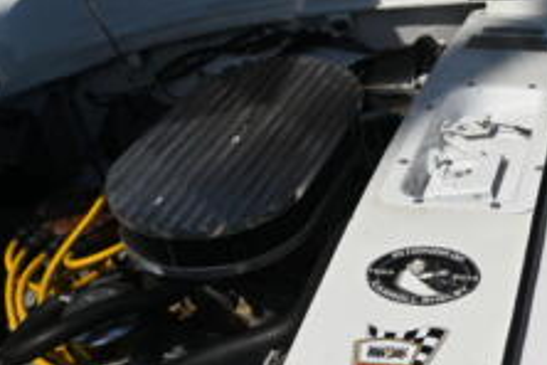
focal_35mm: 54
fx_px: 820
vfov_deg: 24.5
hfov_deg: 34.9
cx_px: 488
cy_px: 310
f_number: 9
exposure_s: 1/640
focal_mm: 24
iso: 100
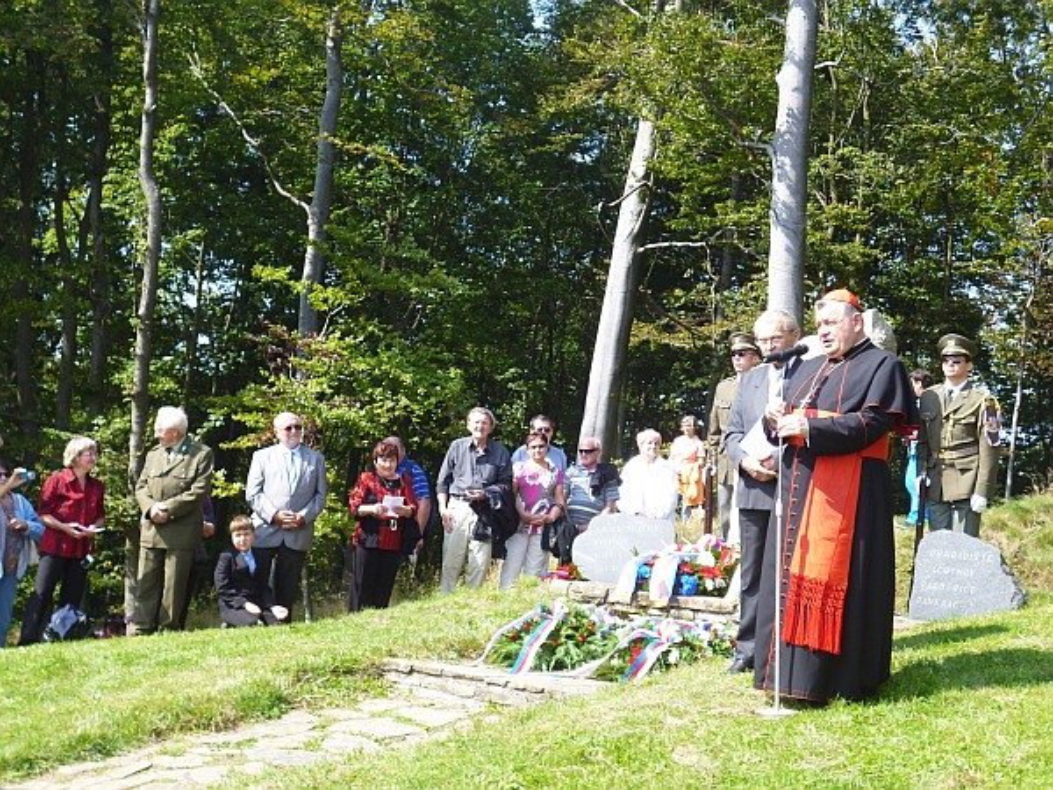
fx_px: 1612
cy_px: 395
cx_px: 526
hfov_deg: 36.2
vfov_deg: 27.5
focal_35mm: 53
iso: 100
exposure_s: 1/250
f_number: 3.8
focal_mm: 9.5
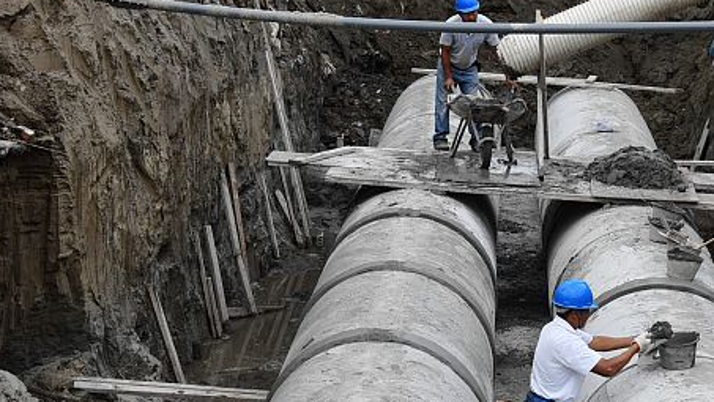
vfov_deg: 15.4
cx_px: 476
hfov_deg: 28.0
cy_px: 509
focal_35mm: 75
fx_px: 1420
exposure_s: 1/250
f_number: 5.6
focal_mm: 27
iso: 80
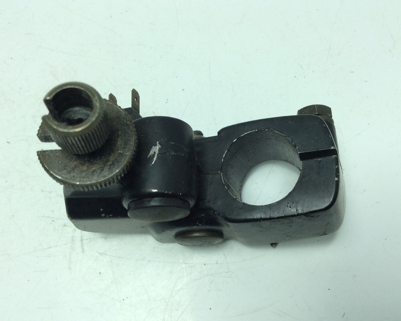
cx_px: 200
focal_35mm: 34
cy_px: 161
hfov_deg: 52.8
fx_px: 403
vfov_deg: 43.4
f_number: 2.4
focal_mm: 3.3
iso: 32
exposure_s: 1/386
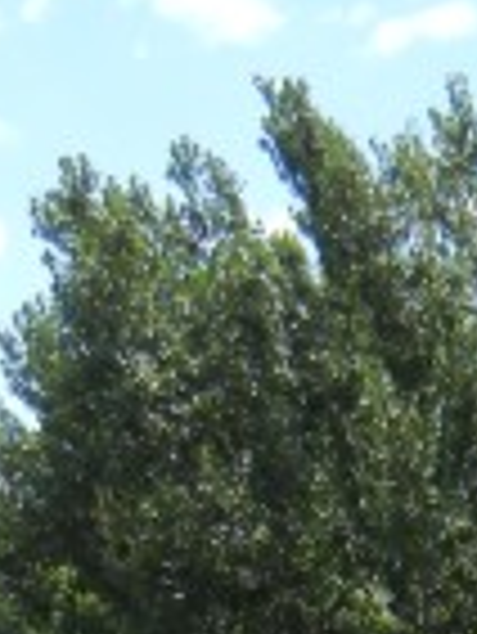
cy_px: 1317
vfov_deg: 10.9
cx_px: 594
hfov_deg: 9.0
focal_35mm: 163
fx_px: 2990
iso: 160
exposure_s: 1/816
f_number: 3.5
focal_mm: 5.4
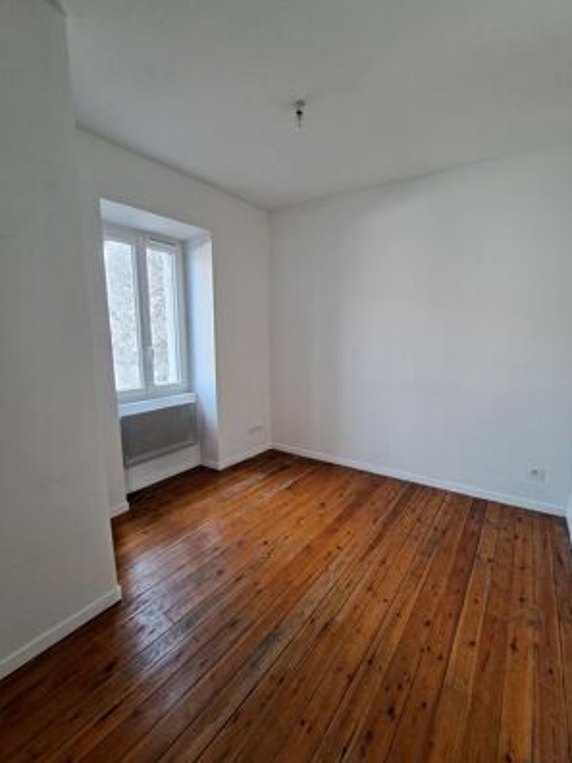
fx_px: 308
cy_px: 390
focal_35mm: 14
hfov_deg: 85.5
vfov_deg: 102.0
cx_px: 306
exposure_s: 1/50
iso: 125
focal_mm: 1.74
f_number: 2.2
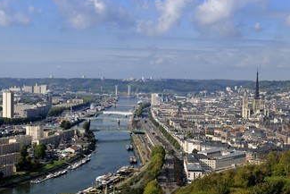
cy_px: 104
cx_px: 164
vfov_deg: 21.9
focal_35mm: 62
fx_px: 500
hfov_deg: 32.3
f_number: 13
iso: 200
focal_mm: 48
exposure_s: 1/200
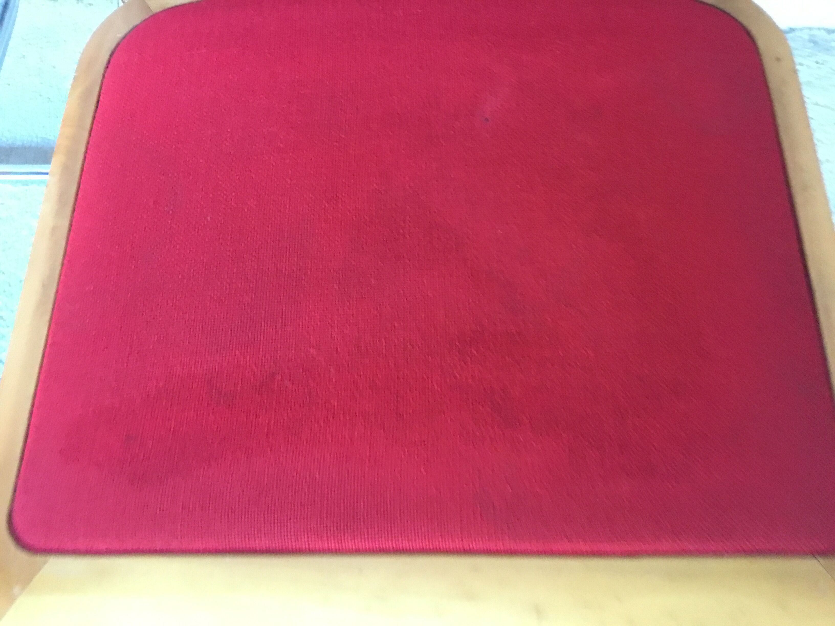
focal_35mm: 31
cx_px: 418
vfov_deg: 45.4
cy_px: 313
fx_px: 748
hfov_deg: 58.4
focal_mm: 3.3
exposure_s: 1/17
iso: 250
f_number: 2.4
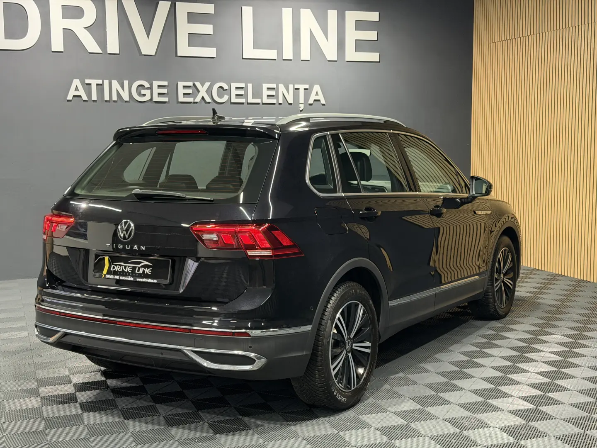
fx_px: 828
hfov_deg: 39.7
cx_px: 298
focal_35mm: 48
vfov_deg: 30.3
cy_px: 224
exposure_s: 1/50
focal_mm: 6.76
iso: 200
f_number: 1.78
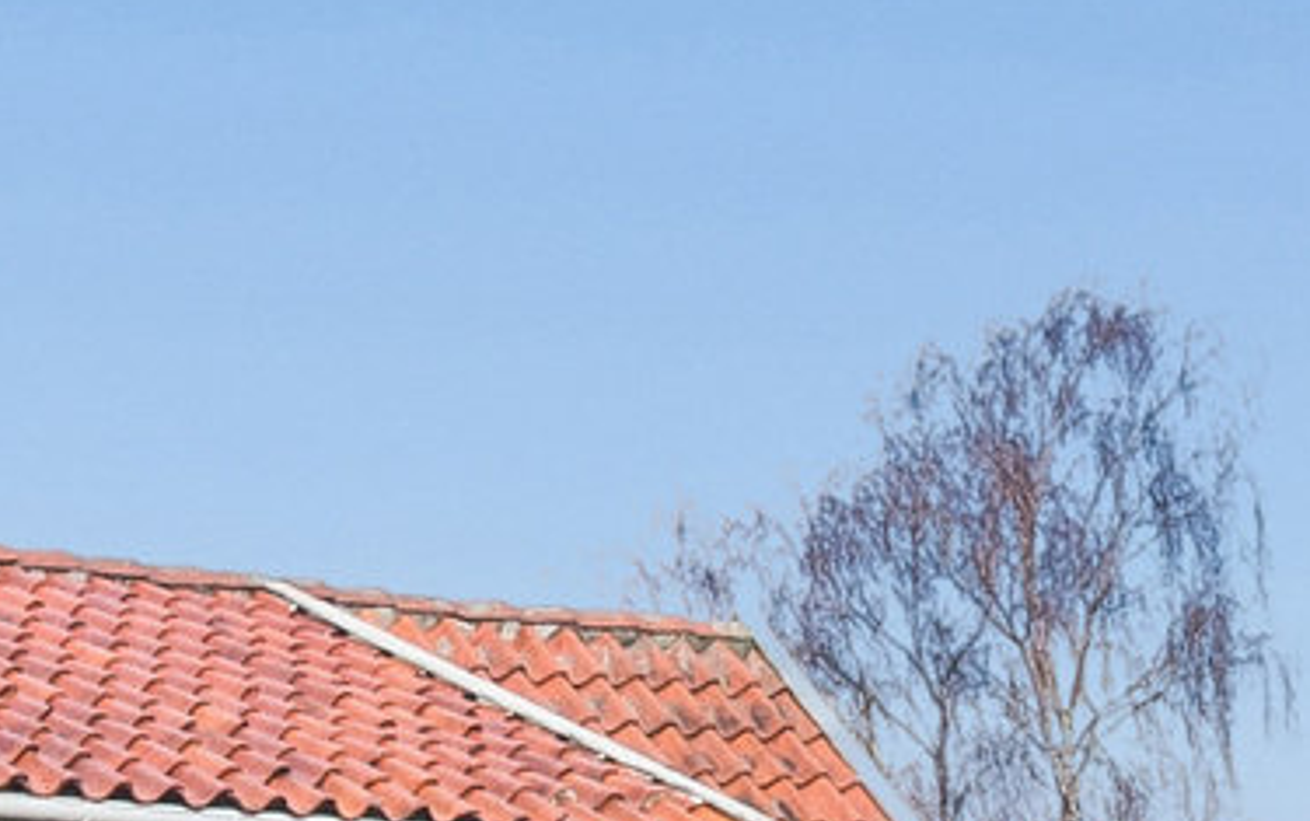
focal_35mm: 171
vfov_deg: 7.1
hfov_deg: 12.2
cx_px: 423
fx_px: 6110
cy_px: 2215
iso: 360
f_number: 13
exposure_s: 1/125
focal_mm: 21
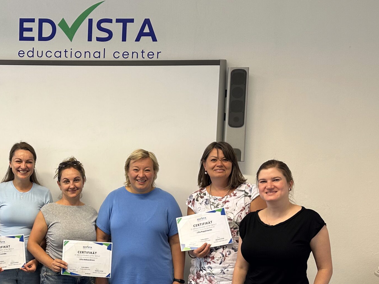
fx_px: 493
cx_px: 87
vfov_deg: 32.0
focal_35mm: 45
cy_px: 184
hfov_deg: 40.7
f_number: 1.78
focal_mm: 6.86
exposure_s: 1/50
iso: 125
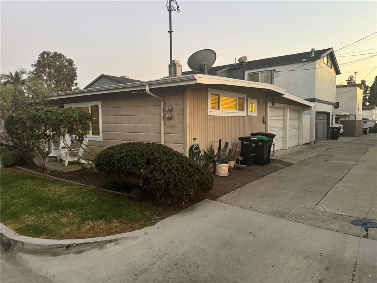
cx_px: 188
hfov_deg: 71.6
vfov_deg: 56.8
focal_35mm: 24
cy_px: 142
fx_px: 261
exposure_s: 1/60
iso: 800
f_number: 1.78
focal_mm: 6.76
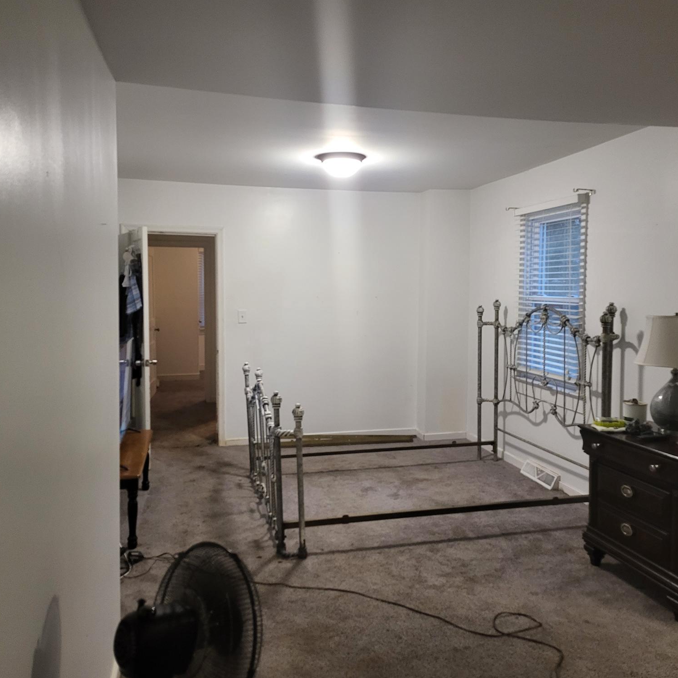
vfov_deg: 55.6
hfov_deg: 55.6
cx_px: 334
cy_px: 337
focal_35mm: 29
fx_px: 643
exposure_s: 1/40
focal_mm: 5
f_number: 1.8
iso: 500
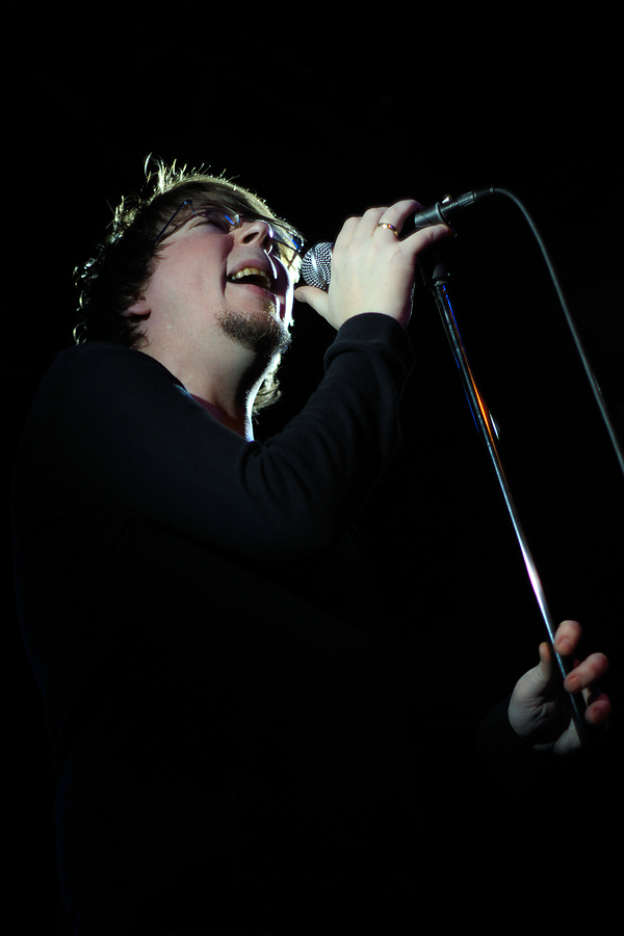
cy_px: 468
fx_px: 1950
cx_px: 312
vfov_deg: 27.0
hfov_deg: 18.2
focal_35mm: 75
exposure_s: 1/80
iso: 250
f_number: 1.4
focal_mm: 50
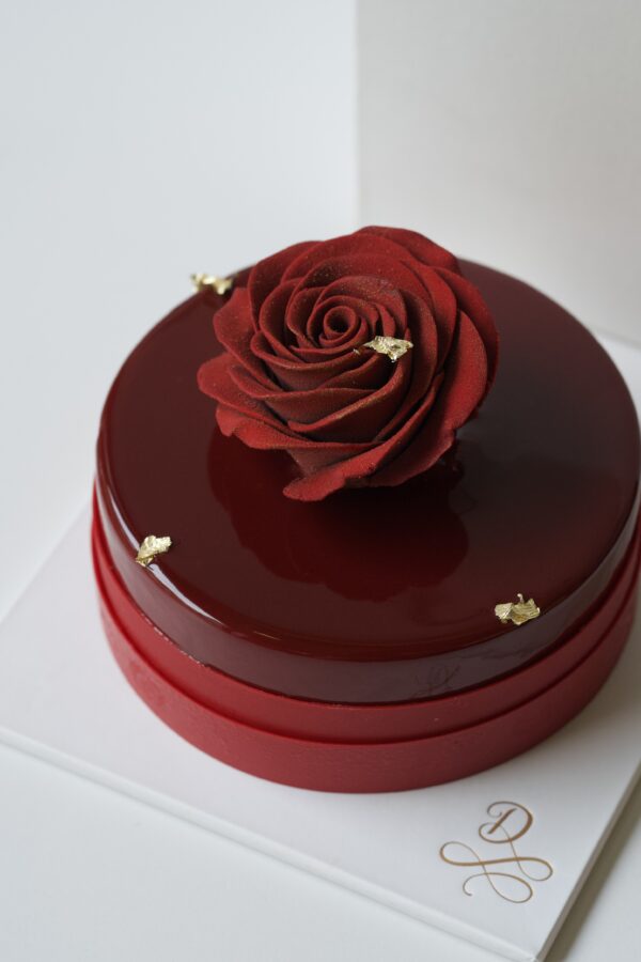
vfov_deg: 24.2
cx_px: 320
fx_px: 2243
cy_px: 481
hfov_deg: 16.3
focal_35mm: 84
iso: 800
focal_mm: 56
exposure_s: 1/450
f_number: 3.6
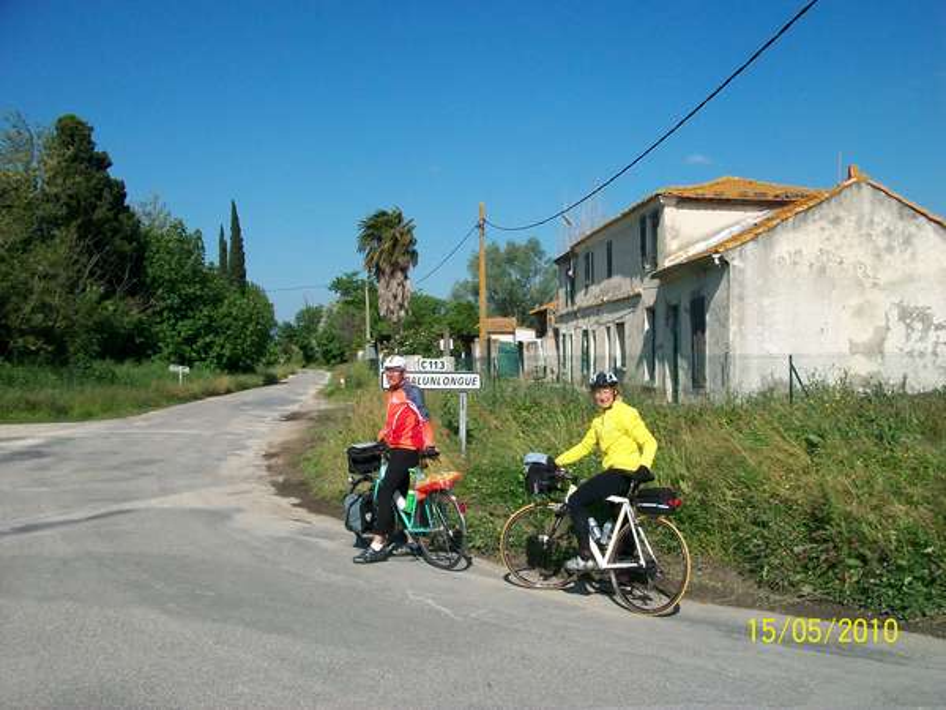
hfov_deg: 54.0
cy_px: 355
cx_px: 473
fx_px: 929
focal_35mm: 34
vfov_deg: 41.8
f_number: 5.5
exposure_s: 1/500
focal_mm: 5.7
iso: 80
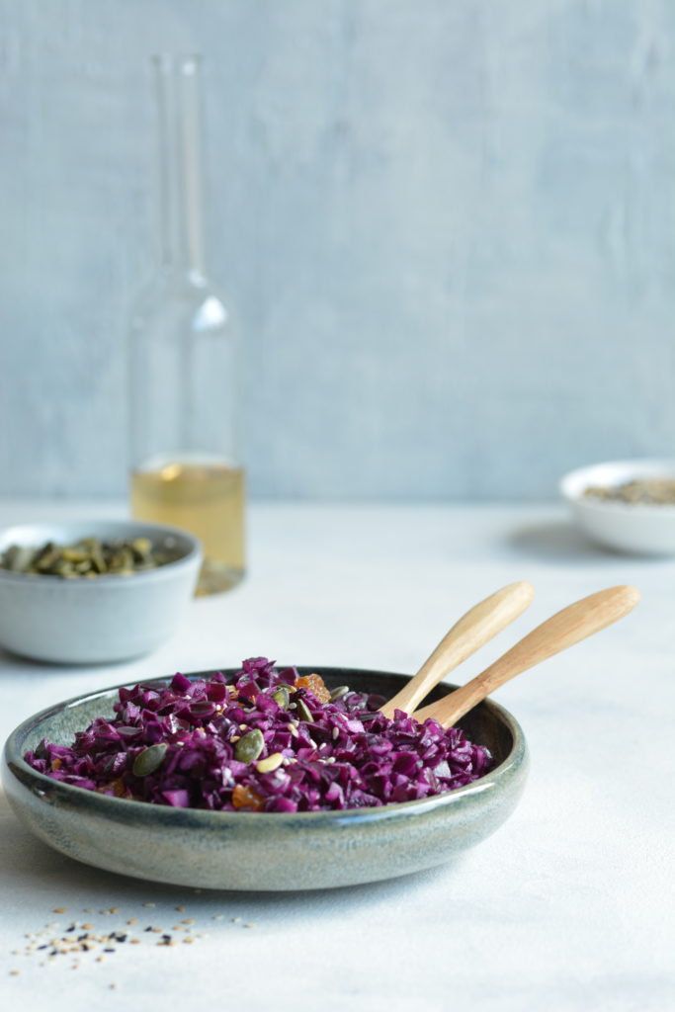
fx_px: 4428
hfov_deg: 8.7
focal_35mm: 158
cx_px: 338
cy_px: 506
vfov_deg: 13.0
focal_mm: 105
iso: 200
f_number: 5.6
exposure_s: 1/60
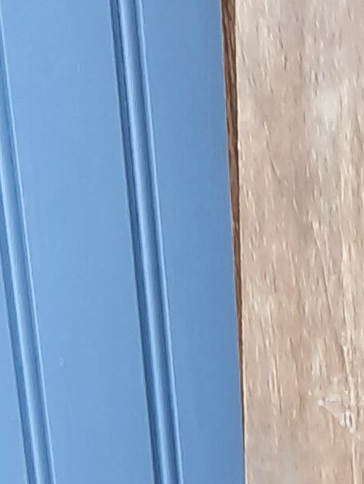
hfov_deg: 9.0
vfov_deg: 11.4
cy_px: 861
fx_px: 2271
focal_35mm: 162
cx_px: 503
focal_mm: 4.6
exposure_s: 1/50
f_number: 2
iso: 50
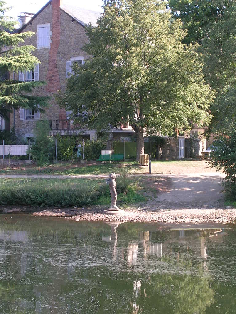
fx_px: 954
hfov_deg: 14.1
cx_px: 118
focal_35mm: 105
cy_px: 157
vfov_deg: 18.7
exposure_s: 1/60.3
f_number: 4.9
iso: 50
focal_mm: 16.2
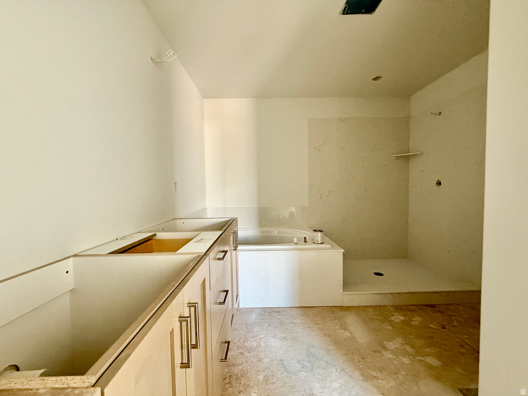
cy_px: 198
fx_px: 214
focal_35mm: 14
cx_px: 264
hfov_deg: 102.1
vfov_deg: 85.7
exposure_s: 1/60
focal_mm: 2.22
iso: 640
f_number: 2.2
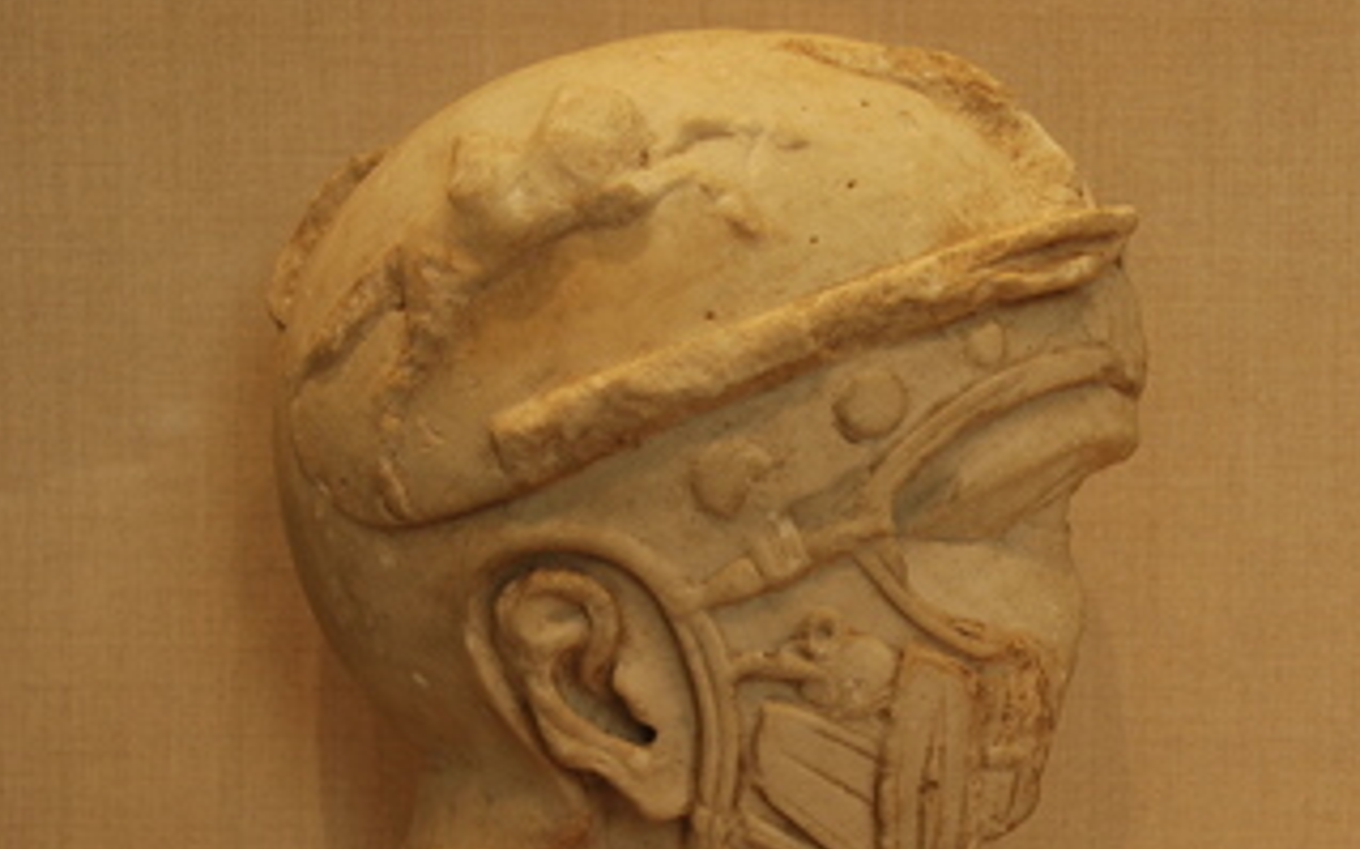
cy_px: 589
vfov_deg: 17.6
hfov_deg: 27.9
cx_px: 836
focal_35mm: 74
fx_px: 2730
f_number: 5.6
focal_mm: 35
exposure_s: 1/125
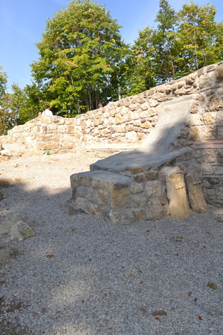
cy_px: 168
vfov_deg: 67.4
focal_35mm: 27
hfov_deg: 48.0
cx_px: 112
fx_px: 251
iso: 100
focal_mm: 18
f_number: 7.1
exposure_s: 1/200
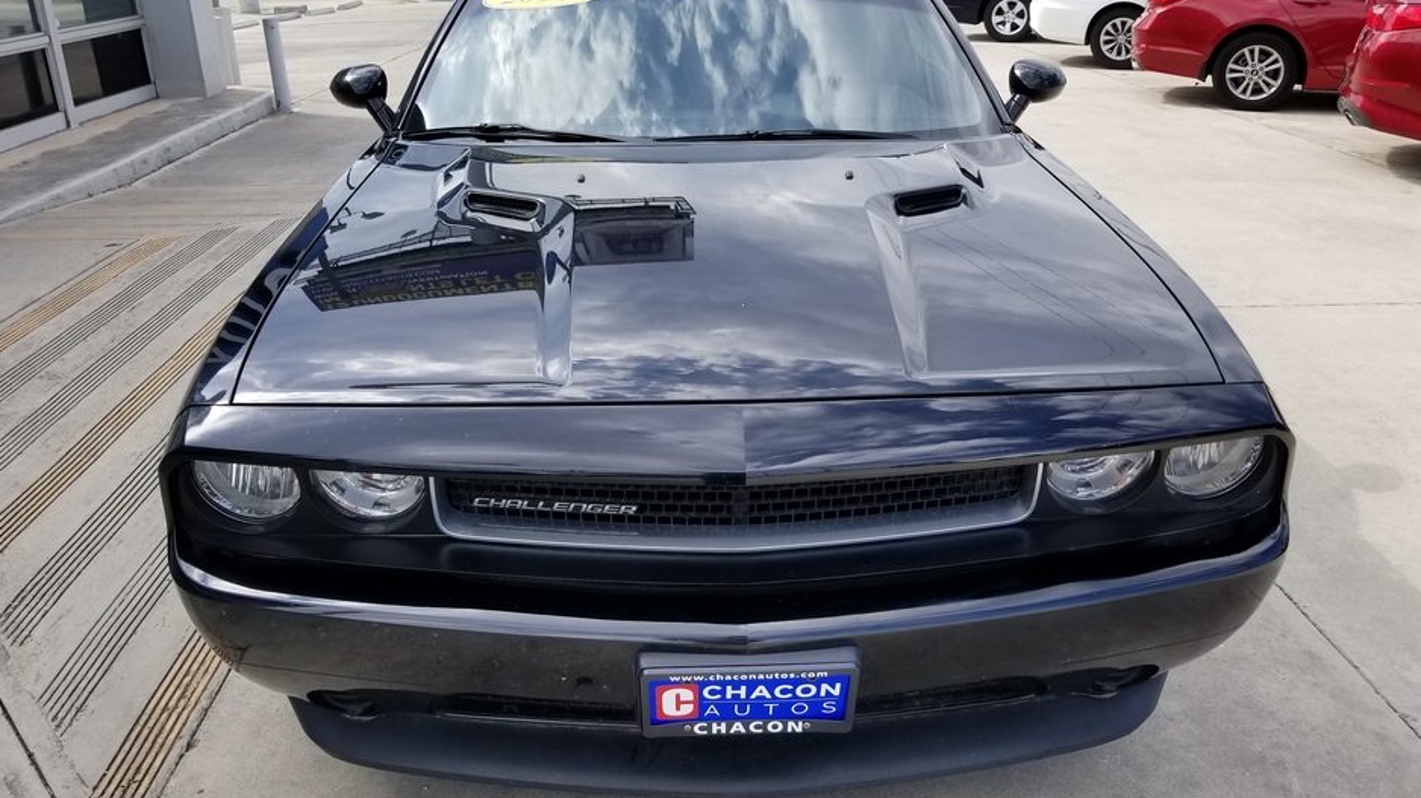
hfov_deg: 66.1
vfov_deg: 40.1
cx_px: 718
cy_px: 380
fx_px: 1092
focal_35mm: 29
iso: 50
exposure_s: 1/1112
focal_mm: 4.25
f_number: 1.7
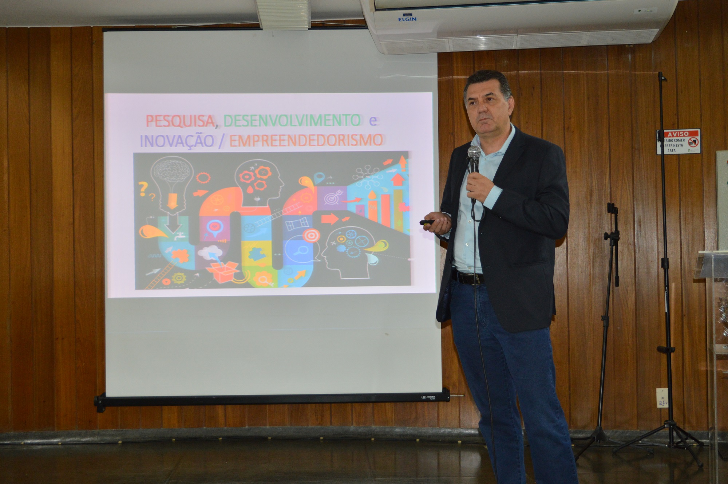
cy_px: 242
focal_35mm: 46
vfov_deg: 28.9
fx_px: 939
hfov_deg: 42.4
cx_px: 364
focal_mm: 31
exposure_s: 1/60
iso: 560
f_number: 4.2
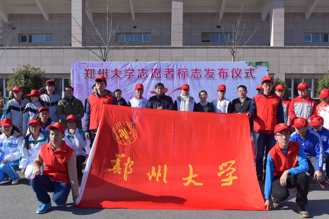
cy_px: 110
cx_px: 164
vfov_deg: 37.9
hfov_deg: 54.4
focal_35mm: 35
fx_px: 320
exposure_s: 1/1250
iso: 200
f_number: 5.6
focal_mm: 35
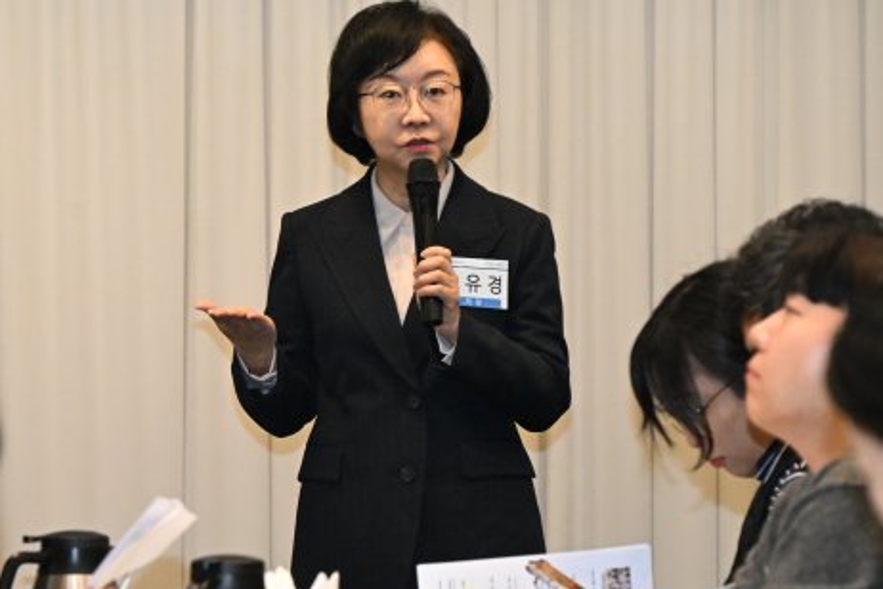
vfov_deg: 4.0
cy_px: 357
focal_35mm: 346
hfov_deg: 6.0
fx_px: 8486
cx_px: 336
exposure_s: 1/200
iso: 8000
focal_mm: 200
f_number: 6.3
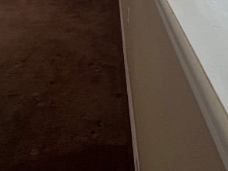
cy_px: -59
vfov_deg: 26.5
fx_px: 296
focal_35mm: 45
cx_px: 75
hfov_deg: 41.5
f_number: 1.8
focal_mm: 1.57
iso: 250
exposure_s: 1/91
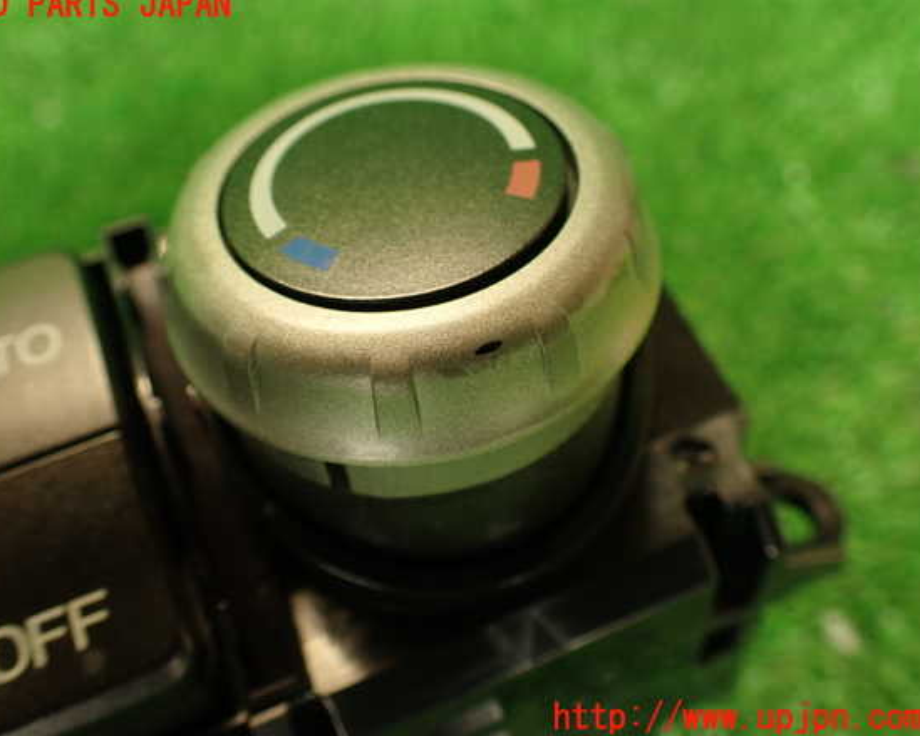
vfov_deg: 45.8
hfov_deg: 55.6
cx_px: 429
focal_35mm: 32
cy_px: 362
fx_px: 871
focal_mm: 5.4
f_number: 2.3
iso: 200
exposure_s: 1/30
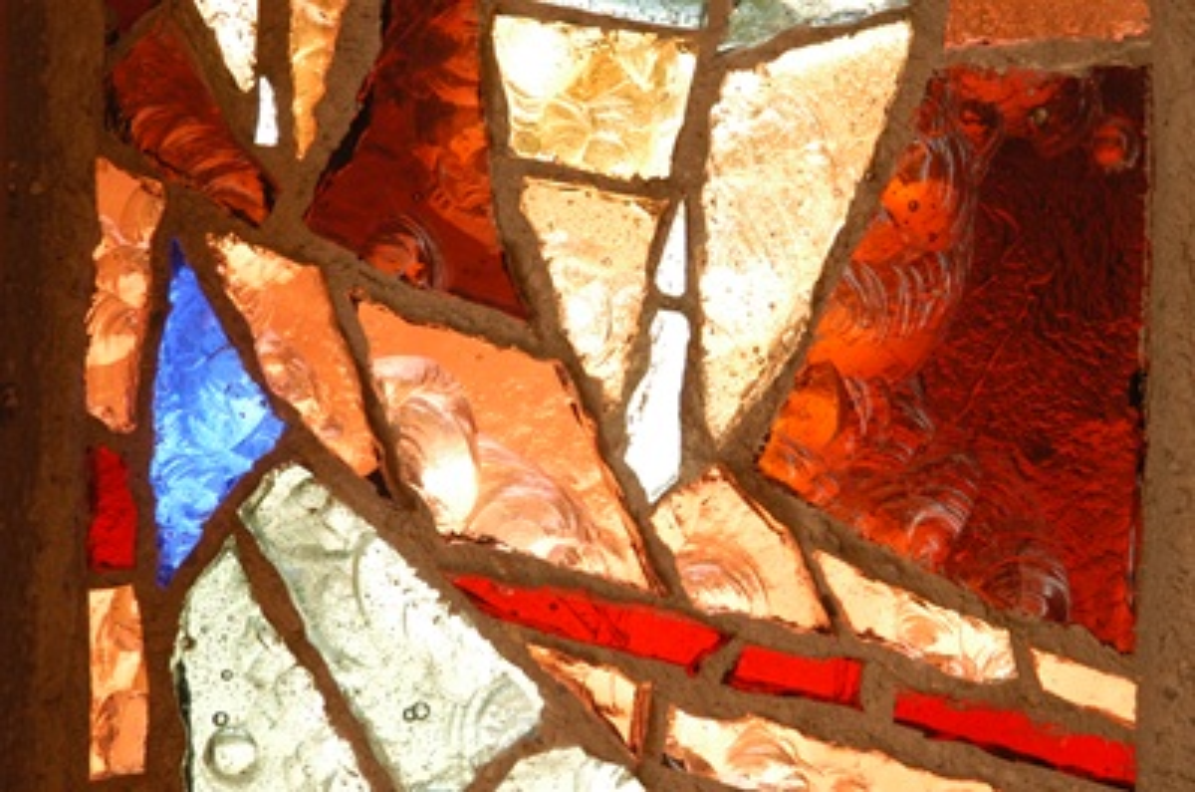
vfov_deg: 10.7
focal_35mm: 128
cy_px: 396
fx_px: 4224
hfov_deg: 16.1
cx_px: 598
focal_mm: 85
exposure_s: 1/160
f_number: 6.3
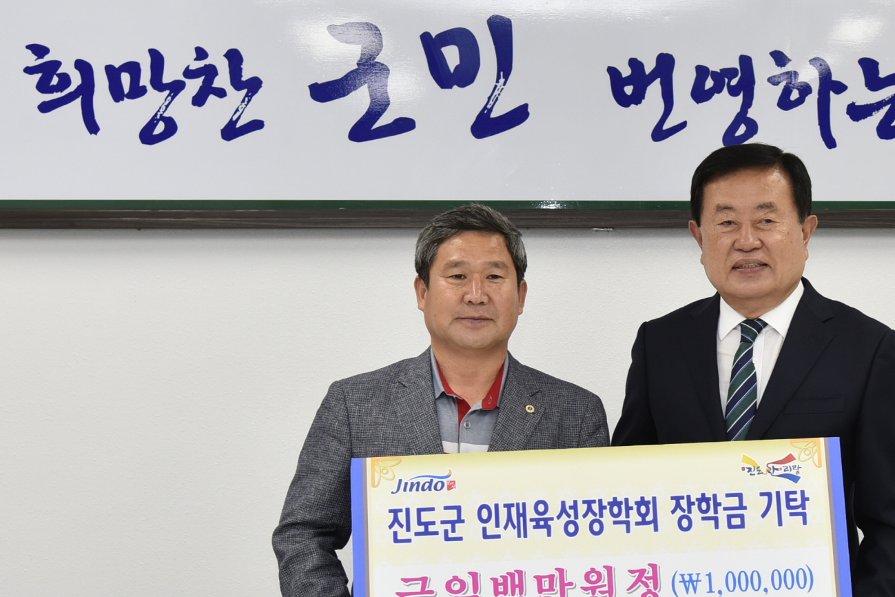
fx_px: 2113
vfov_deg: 16.0
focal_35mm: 85
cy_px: 394
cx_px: 620
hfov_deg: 23.8
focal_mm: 46
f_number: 4.5
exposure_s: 1/125
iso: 640
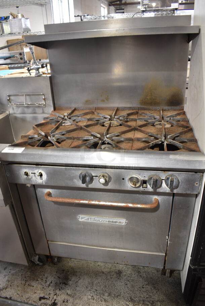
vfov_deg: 67.3
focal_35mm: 27
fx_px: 230
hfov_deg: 48.0
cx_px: 102
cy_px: 153
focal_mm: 18
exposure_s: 1/30
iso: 400
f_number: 3.5
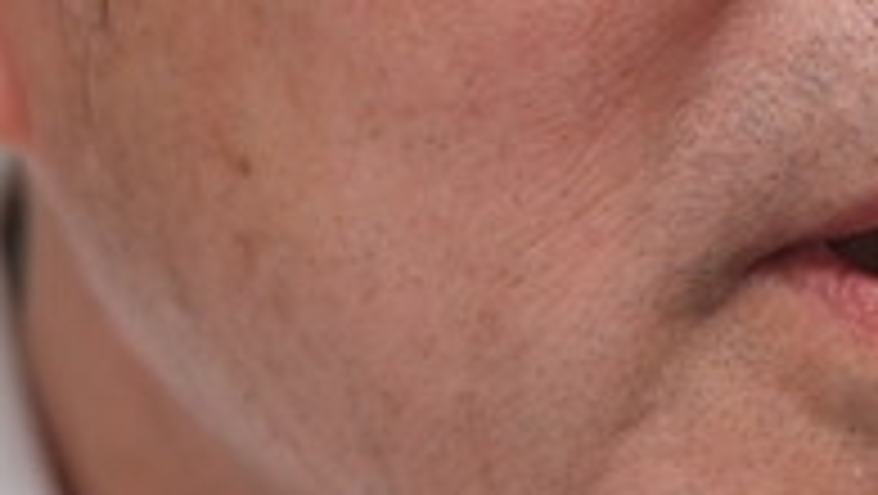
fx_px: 24299
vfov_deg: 1.2
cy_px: -360
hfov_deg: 2.1
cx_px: 892
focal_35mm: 1043
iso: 400
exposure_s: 1/125
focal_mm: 180
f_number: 2.8
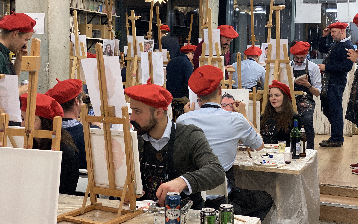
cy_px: 100
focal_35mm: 56
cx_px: 181
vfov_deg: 23.1
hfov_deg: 36.3
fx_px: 546
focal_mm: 6
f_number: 2
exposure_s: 1/50
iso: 100
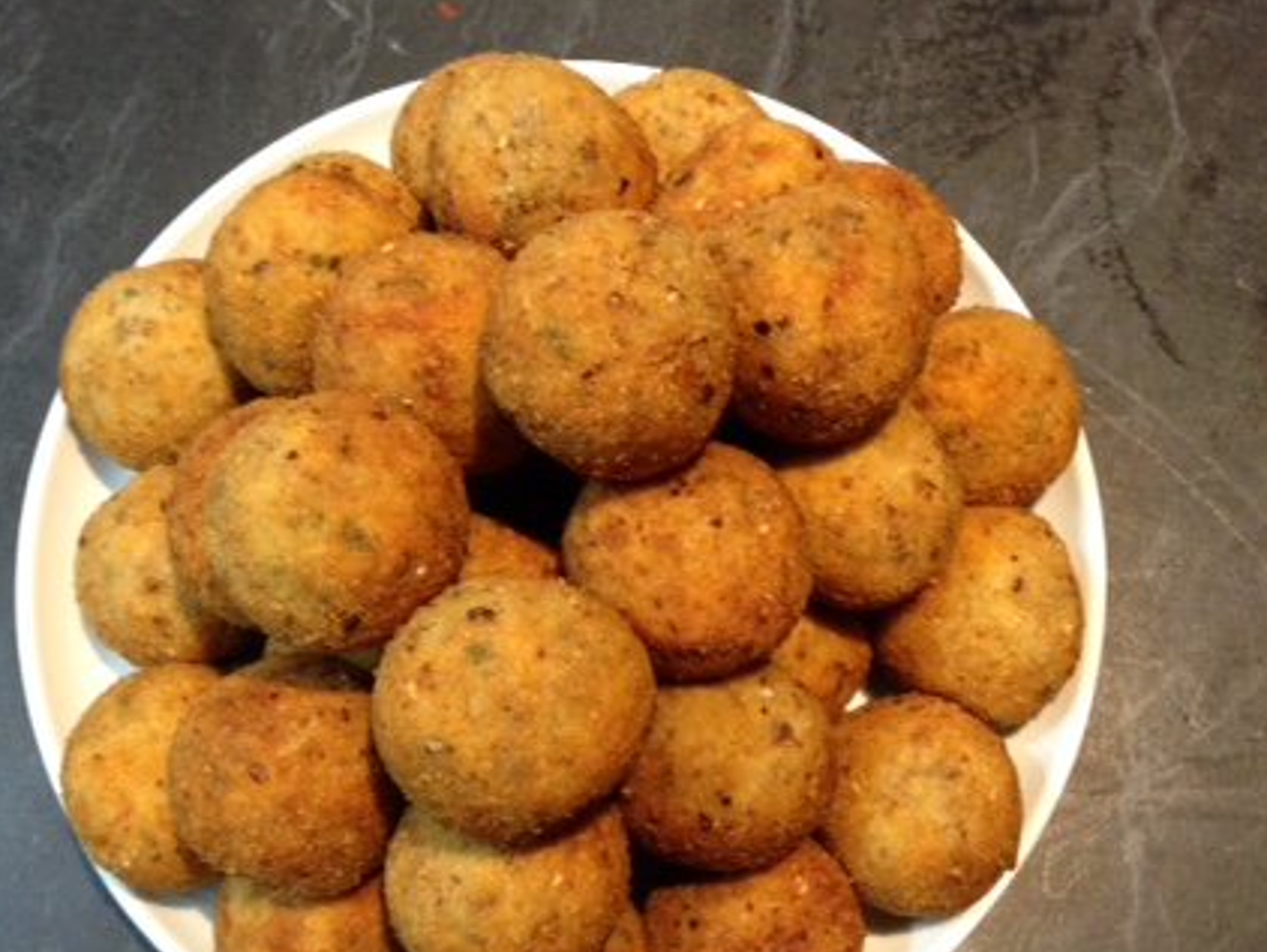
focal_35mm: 50
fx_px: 1831
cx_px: 609
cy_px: 553
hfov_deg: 38.2
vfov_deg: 29.1
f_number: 2.4
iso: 200
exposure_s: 1/20
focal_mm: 4.12
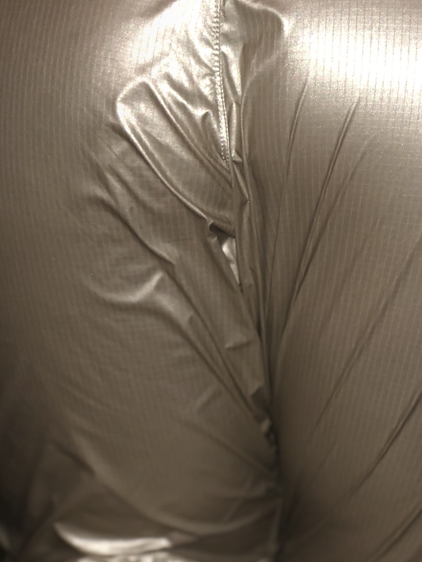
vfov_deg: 22.4
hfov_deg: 17.0
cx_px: 339
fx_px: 1397
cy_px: 104
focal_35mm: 86
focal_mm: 6
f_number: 2.4
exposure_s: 1/30
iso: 50
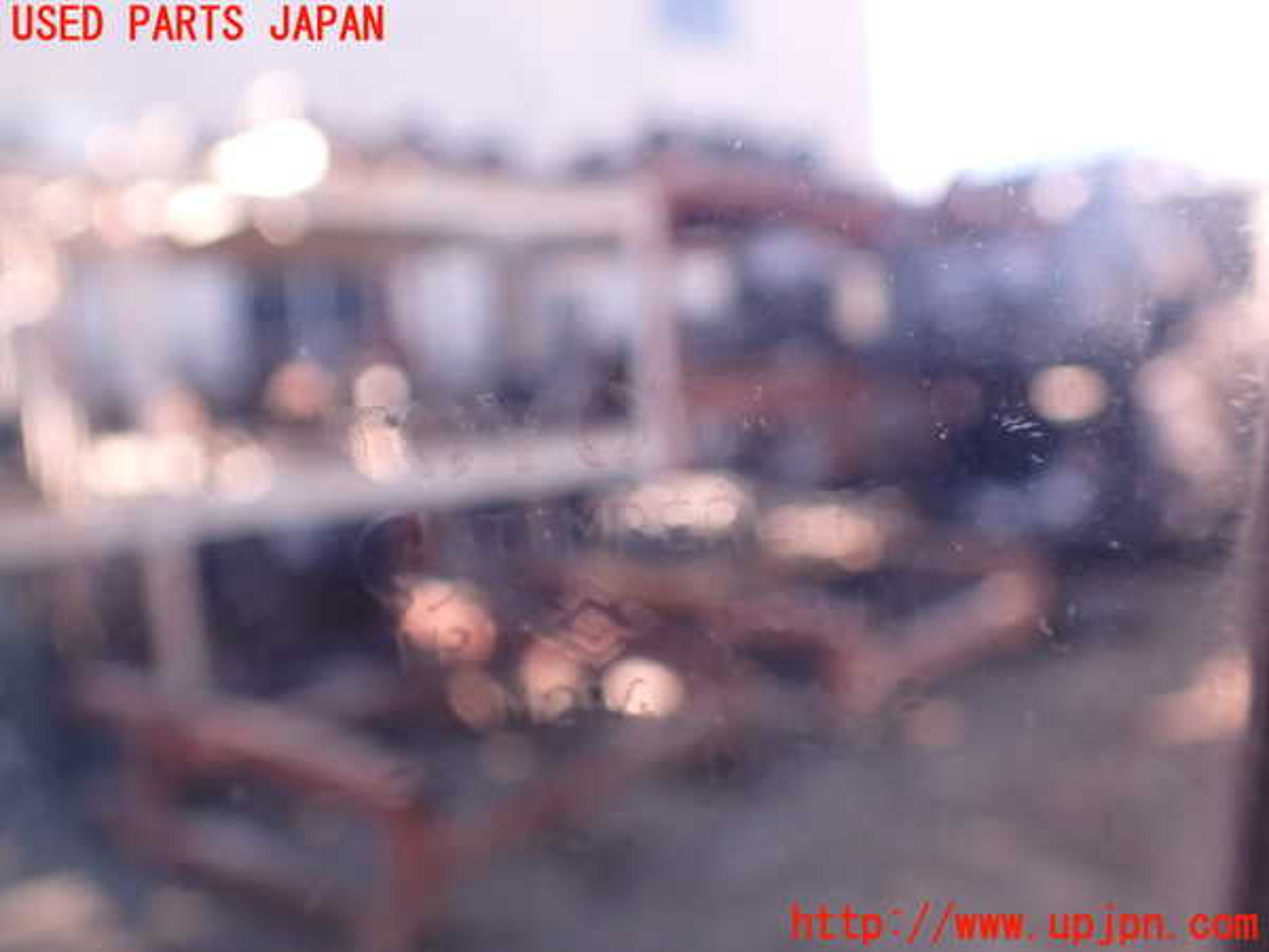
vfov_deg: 46.8
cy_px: 476
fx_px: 1100
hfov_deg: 60.0
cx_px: 634
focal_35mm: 30
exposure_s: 1/125
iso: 400
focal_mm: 5.4
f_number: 2.3
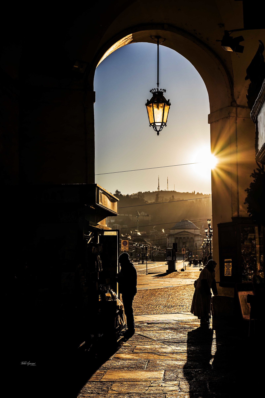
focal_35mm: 50
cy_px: 199
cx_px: 132
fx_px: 552
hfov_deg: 27.0
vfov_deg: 39.6
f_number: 7.1
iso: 160
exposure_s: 1/1000
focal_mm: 50
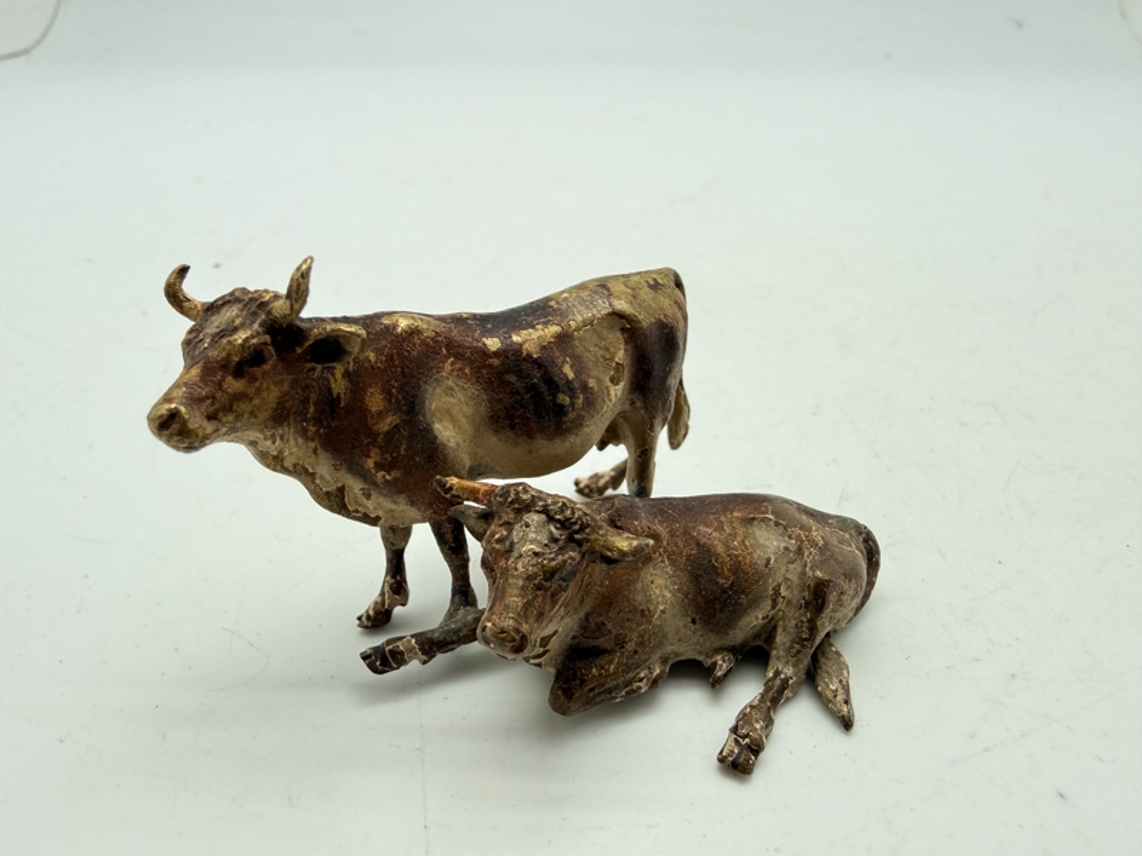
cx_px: 571
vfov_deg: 56.8
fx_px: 792
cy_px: 428
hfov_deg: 71.6
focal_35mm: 24
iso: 64
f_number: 2.2
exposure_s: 1/100
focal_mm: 2.22
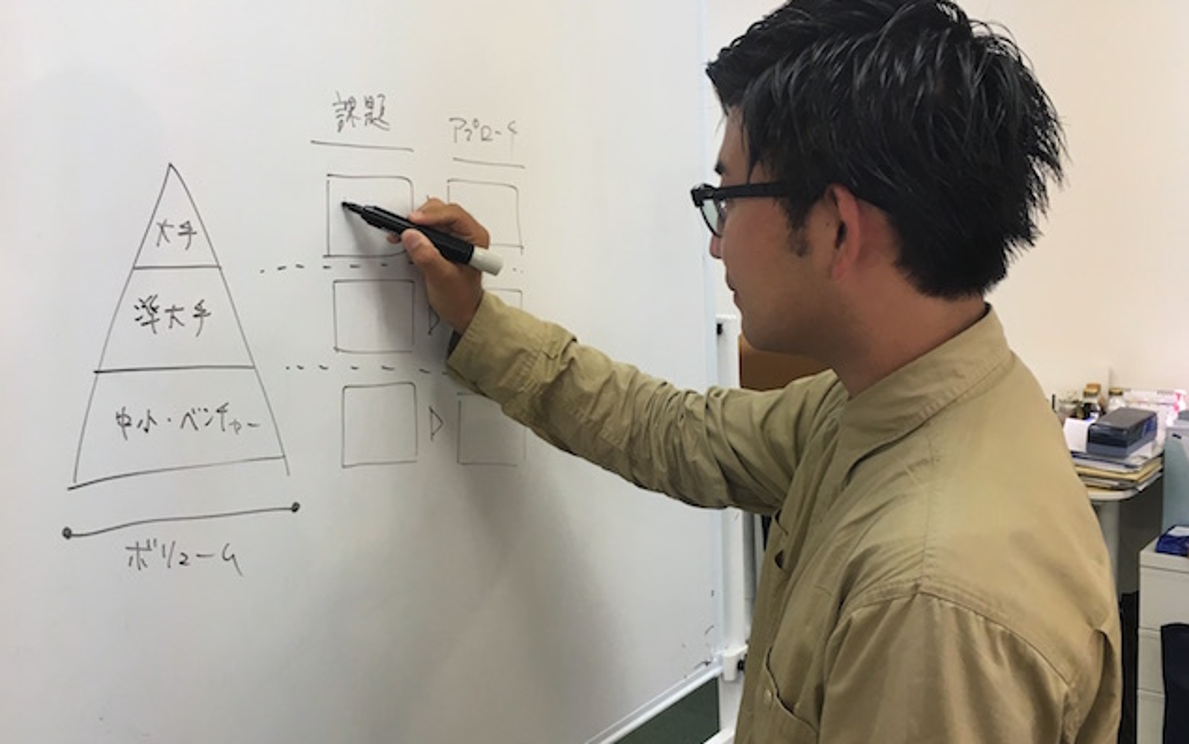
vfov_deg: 40.6
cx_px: 592
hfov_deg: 61.2
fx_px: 1005
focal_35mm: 31
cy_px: 358
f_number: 2.2
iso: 25
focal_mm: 4.15
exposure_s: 1/30
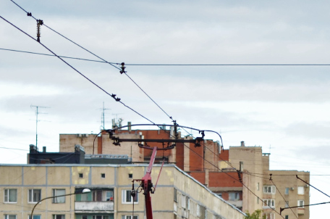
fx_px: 3915
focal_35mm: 428
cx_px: 192
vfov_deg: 3.2
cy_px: 296
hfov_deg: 4.8
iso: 200
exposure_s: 1/320
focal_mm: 100
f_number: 5.6
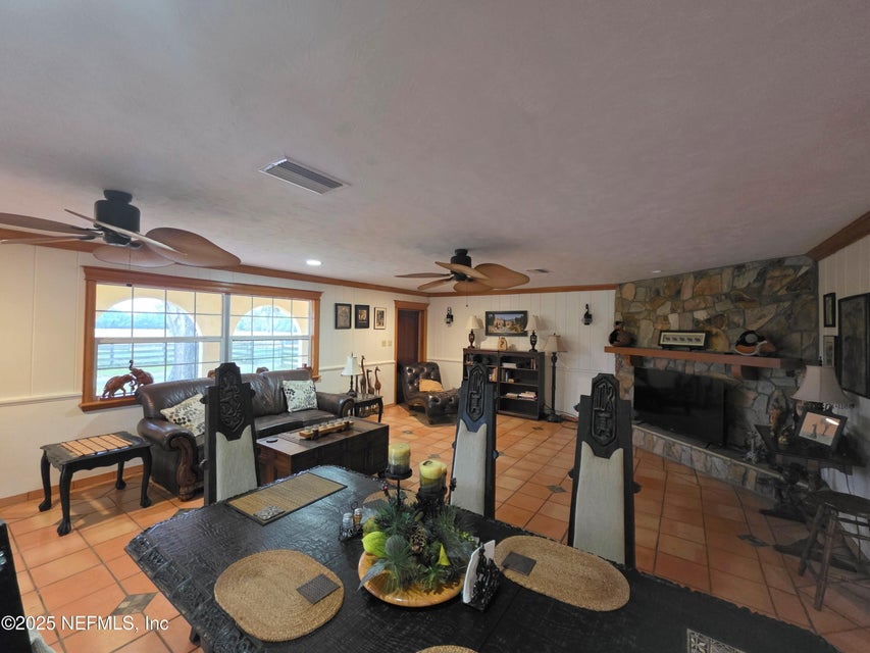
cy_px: 326
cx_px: 435
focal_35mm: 13
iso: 800
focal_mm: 2.2
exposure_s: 1/60
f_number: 1.9
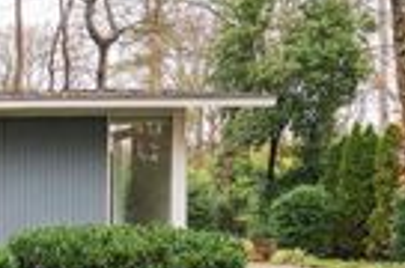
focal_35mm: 70
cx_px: -262
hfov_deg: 21.9
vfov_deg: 19.3
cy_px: 189
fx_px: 786
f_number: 8
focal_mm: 19
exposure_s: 1/60
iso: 1250
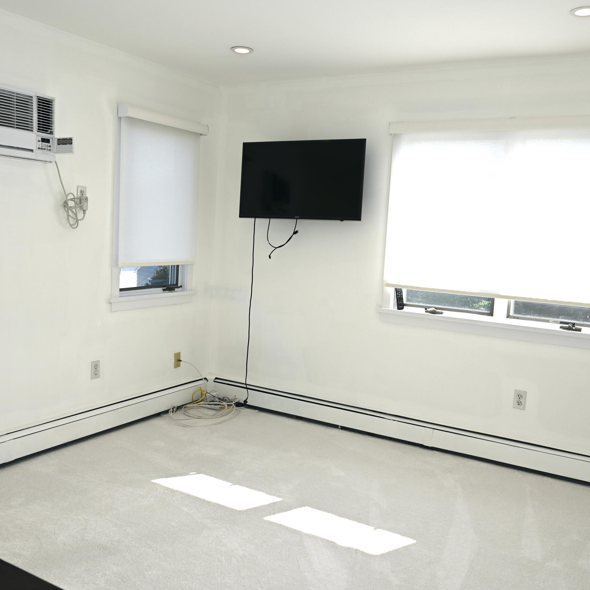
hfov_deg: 49.7
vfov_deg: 49.7
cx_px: 290
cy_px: 291
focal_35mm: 33
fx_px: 636
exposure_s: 1/125
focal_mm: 24
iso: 100
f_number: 6.3
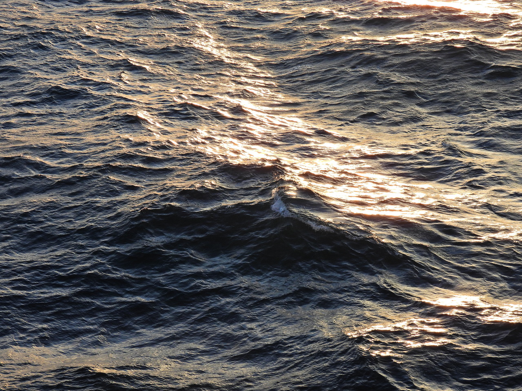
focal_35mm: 125
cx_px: 261
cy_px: 196
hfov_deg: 15.8
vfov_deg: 11.9
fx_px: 1885
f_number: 4
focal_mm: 22.3
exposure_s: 1/250
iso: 100
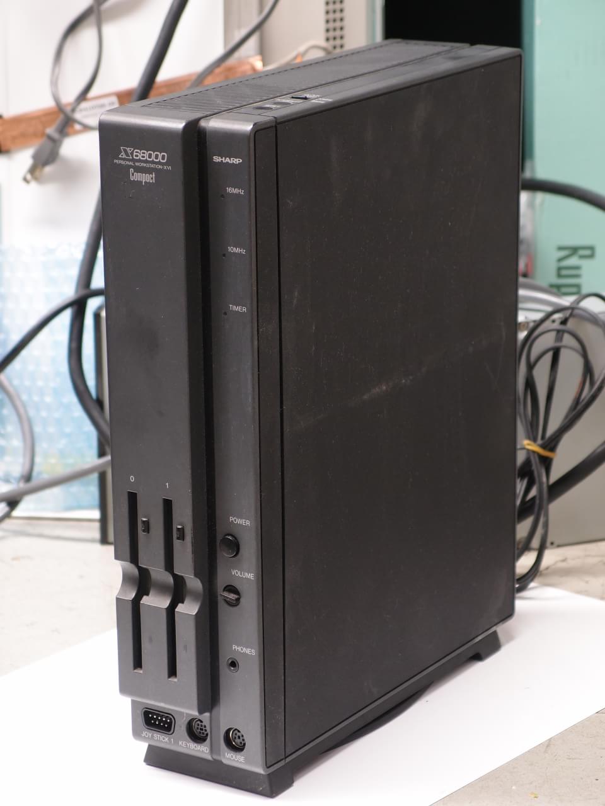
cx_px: 302
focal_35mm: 112
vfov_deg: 17.6
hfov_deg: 13.2
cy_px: 403
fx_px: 2610
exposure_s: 1/6
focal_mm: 24
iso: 100
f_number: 2.8
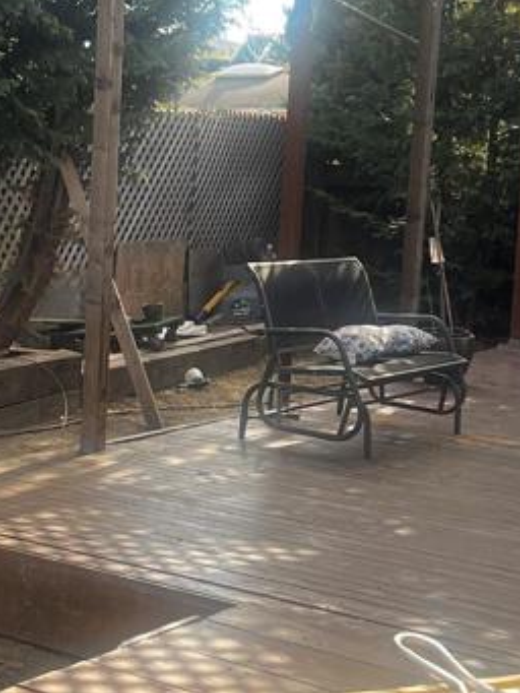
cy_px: 402
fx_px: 1561
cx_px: 85
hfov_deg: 18.7
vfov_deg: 25.0
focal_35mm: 78
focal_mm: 5.7
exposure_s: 1/439
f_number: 1.5
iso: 50
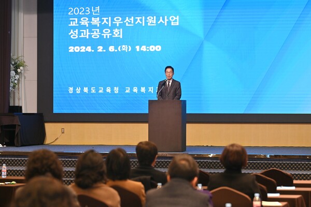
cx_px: 156
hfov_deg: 17.1
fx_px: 1037
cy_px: 104
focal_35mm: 120
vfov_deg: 11.4
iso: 2500
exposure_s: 1/200
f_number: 4.5
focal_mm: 120
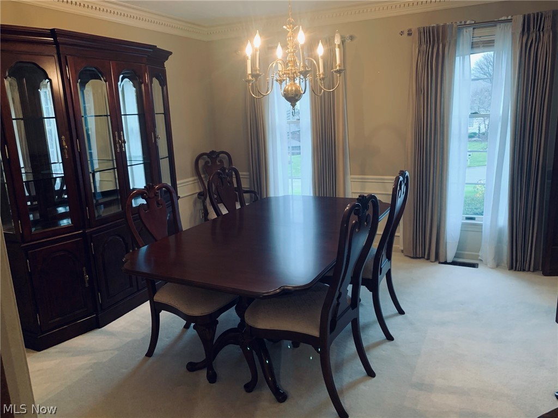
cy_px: 209
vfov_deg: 53.1
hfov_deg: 67.3
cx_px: 279
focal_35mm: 26
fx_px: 419
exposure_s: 1/60
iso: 250
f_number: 1.8
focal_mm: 4.25
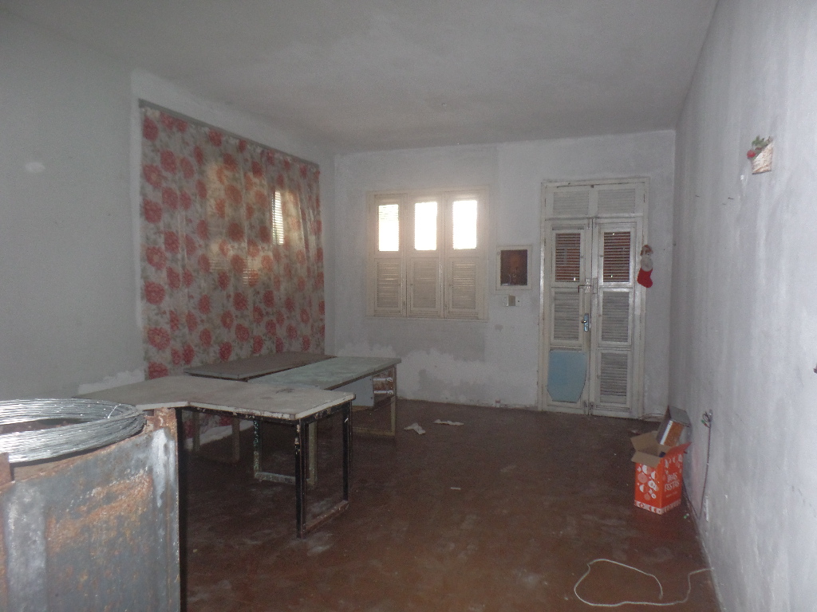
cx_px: 408
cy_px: 306
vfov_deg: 58.9
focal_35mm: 23
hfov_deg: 73.9
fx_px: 543
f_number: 2.8
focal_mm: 4.1
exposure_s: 1/30
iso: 320
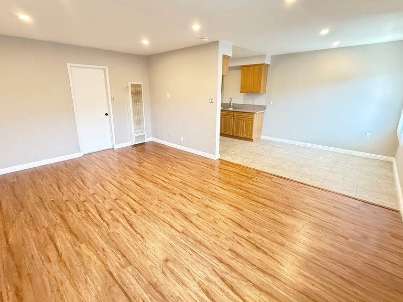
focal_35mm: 17
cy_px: 139
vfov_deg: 74.6
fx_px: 198
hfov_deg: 91.0
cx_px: 198
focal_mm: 2.22
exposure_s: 1/60
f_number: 2.2
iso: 1000
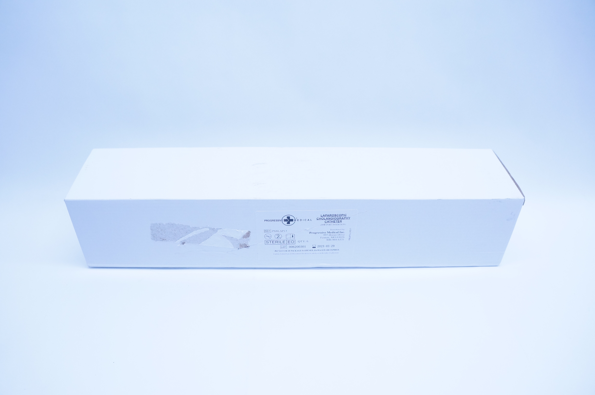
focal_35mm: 27
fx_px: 446
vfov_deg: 47.8
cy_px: 198
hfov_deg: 67.4
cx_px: 298
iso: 800
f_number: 4.5
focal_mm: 18
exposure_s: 1/200
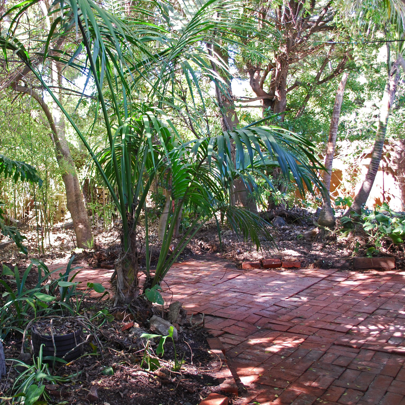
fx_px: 543
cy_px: 209
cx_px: 130
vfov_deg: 40.9
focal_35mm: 41
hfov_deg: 40.3
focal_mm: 20
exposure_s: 1/25
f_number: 3.8
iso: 200
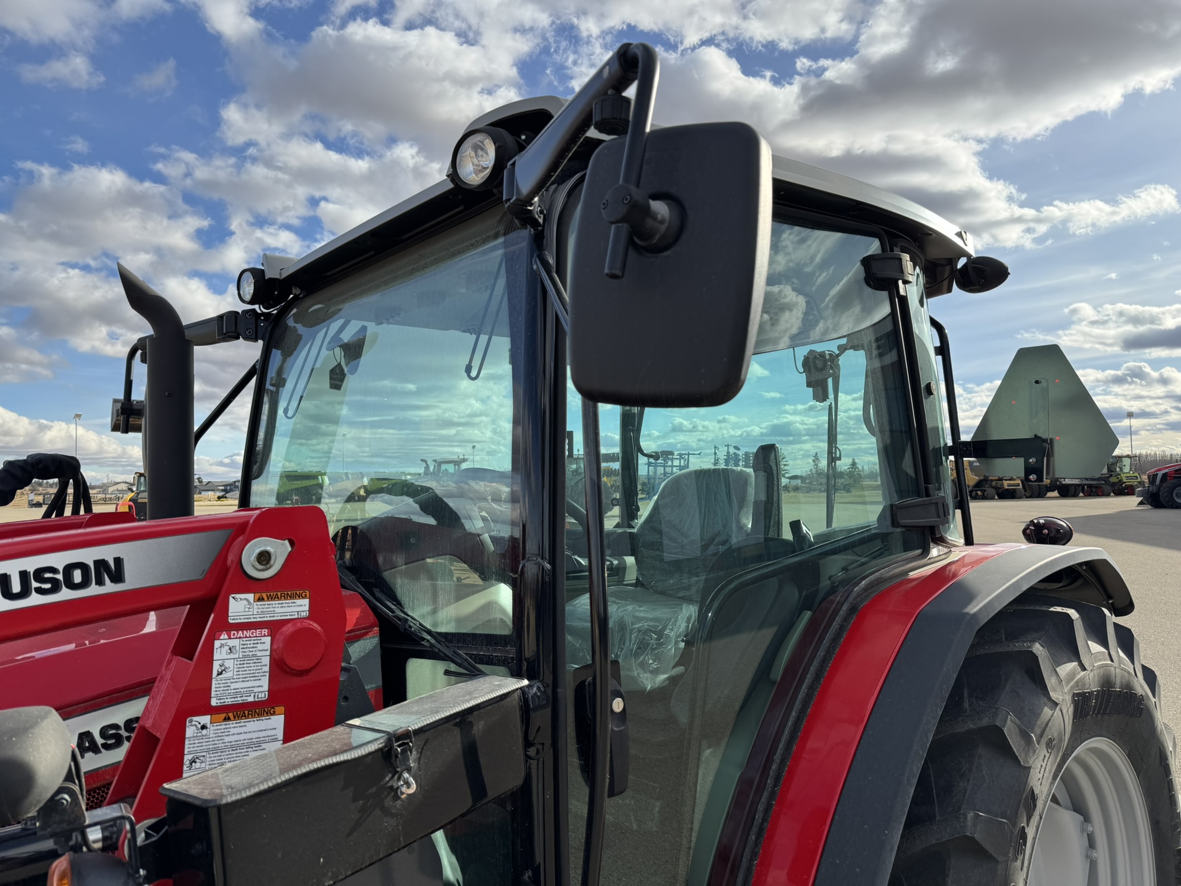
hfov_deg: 71.6
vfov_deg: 56.8
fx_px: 819
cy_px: 443
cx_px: 590
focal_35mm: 24
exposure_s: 1/2959
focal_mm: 6.76
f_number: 1.78
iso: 80
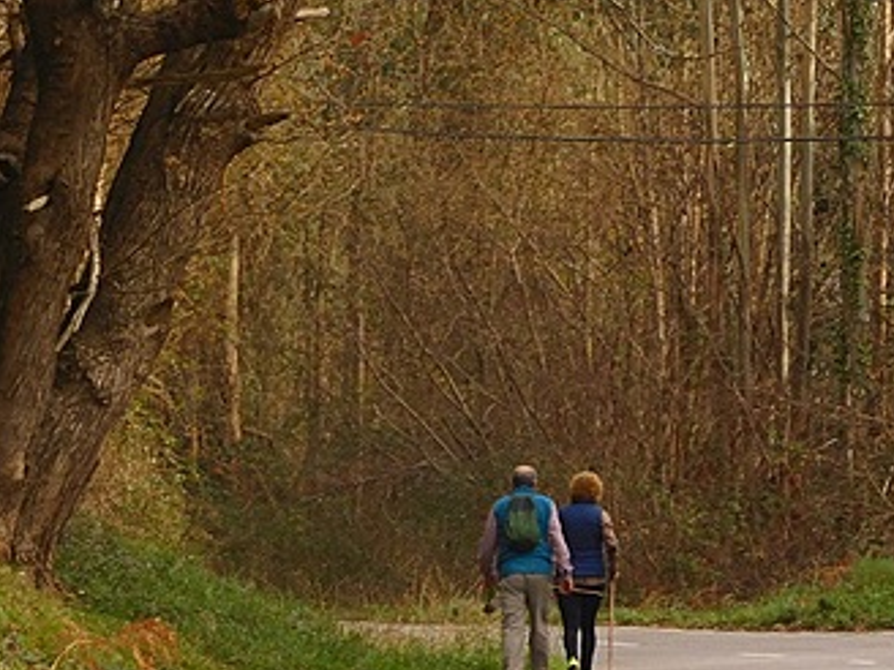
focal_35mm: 394
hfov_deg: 5.0
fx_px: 10176
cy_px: 474
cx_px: 690
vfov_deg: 3.8
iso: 125
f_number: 5.4
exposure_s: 1/160
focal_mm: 35.9
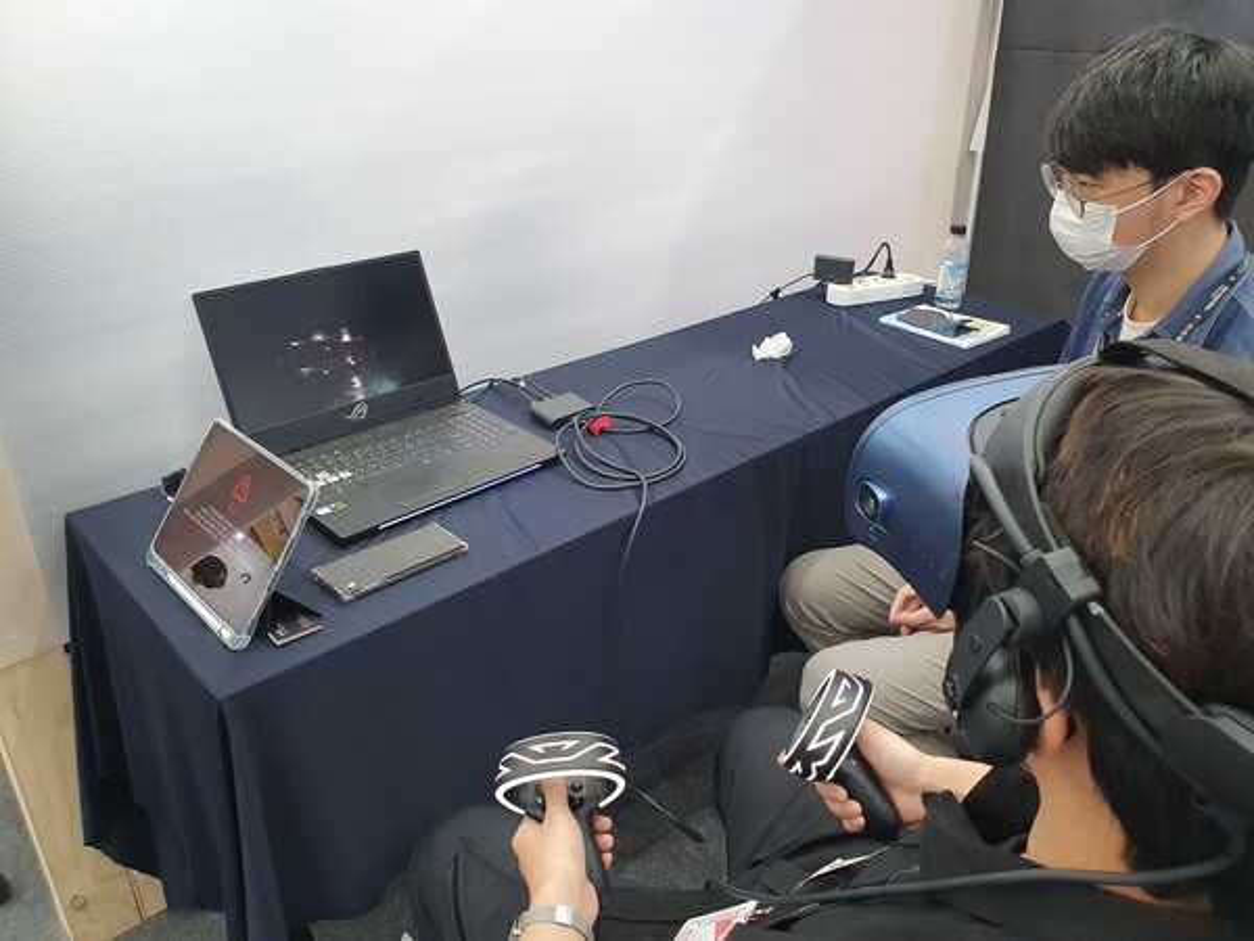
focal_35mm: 26
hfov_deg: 67.3
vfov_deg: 53.1
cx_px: 627
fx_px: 942
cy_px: 470
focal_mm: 4.32
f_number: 2.4
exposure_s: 1/40
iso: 200
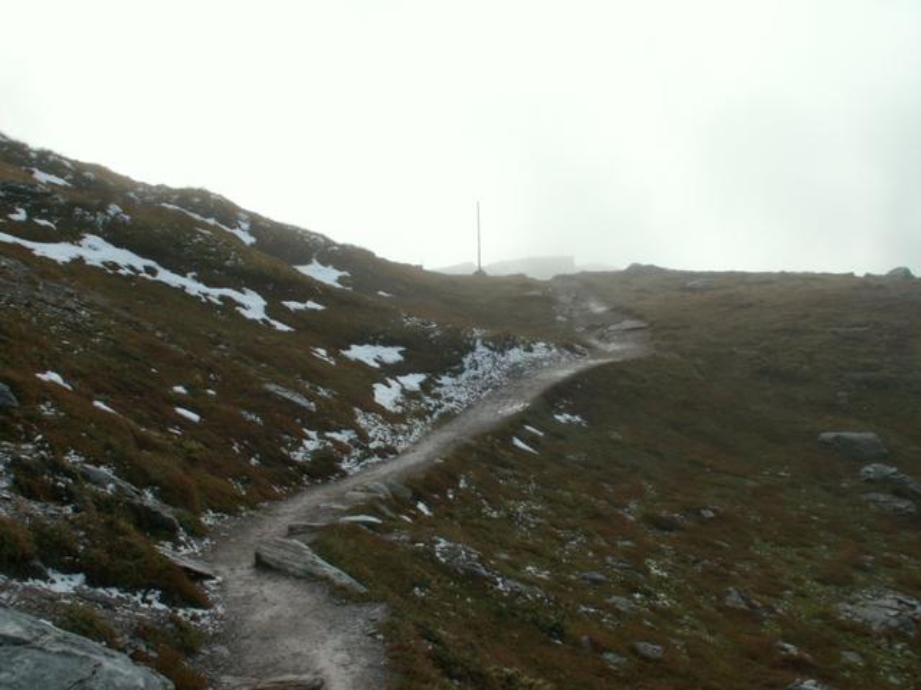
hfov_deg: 52.6
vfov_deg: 40.7
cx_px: 460
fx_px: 931
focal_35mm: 35
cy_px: 345
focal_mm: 5.86
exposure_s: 1/160
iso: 50
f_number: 8
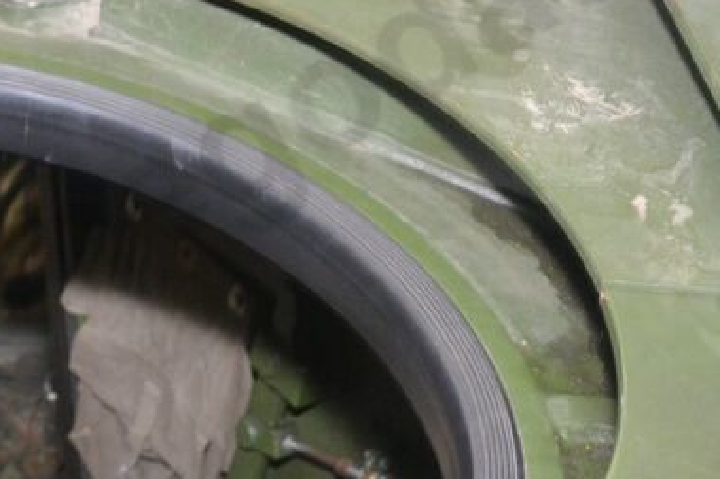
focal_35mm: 91
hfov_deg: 21.9
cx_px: 68
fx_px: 1819
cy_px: 241
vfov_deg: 15.0
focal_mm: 18
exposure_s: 1/60
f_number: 3.5
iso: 900
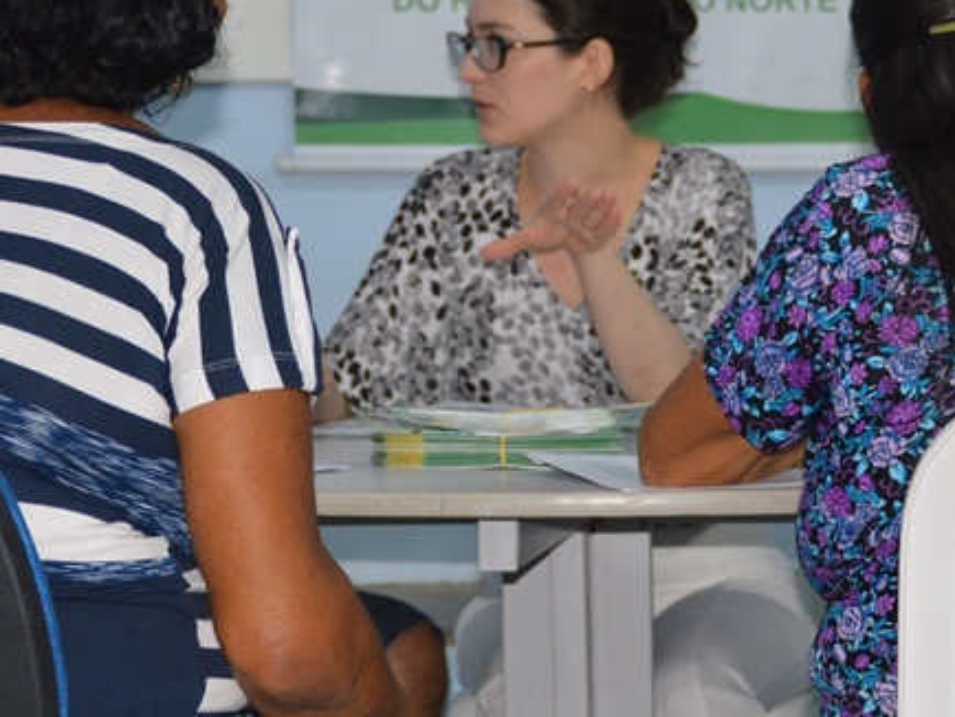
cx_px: 528
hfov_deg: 14.5
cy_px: 76
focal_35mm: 136
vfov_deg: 10.9
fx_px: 3754
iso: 450
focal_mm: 40
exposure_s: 1/60
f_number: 4.5
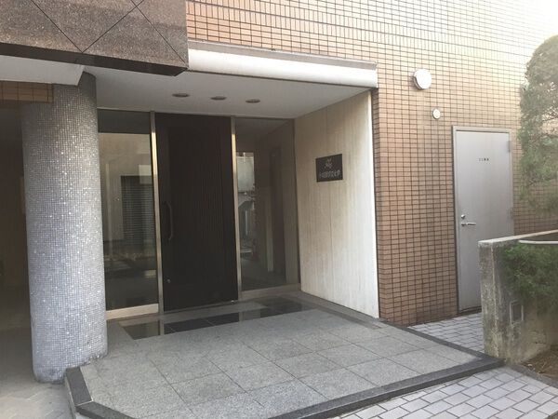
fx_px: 467
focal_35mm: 29
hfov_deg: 61.7
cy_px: 210
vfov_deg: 48.2
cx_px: 279
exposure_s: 1/40
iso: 32
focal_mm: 4.15
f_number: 2.2
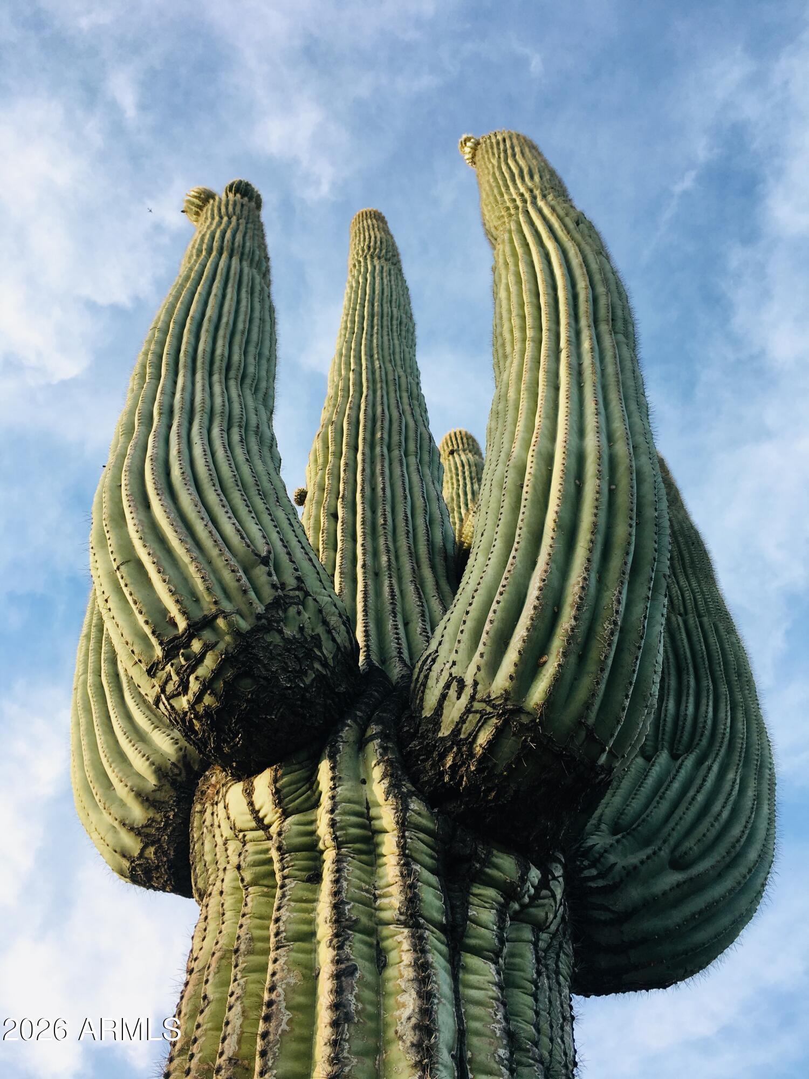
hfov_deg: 48.2
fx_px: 904
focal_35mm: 29
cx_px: 404
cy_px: 540
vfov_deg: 61.7
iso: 25
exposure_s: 1/287
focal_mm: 4.15
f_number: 2.2
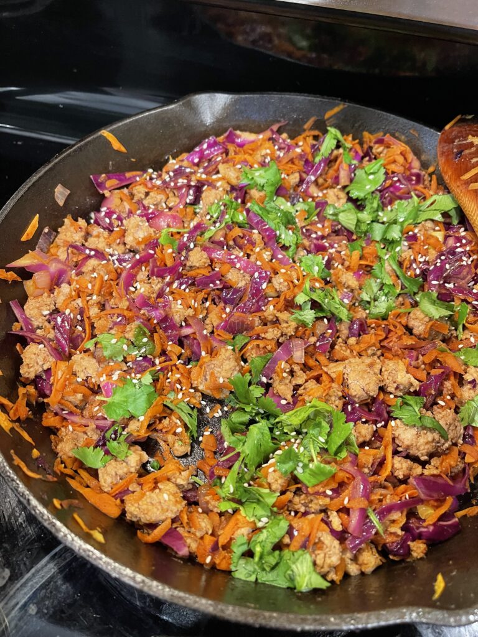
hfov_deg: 54.9
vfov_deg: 69.4
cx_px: 239
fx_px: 460
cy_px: 318
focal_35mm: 25
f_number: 1.6
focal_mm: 5.1
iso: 400
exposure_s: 1/60
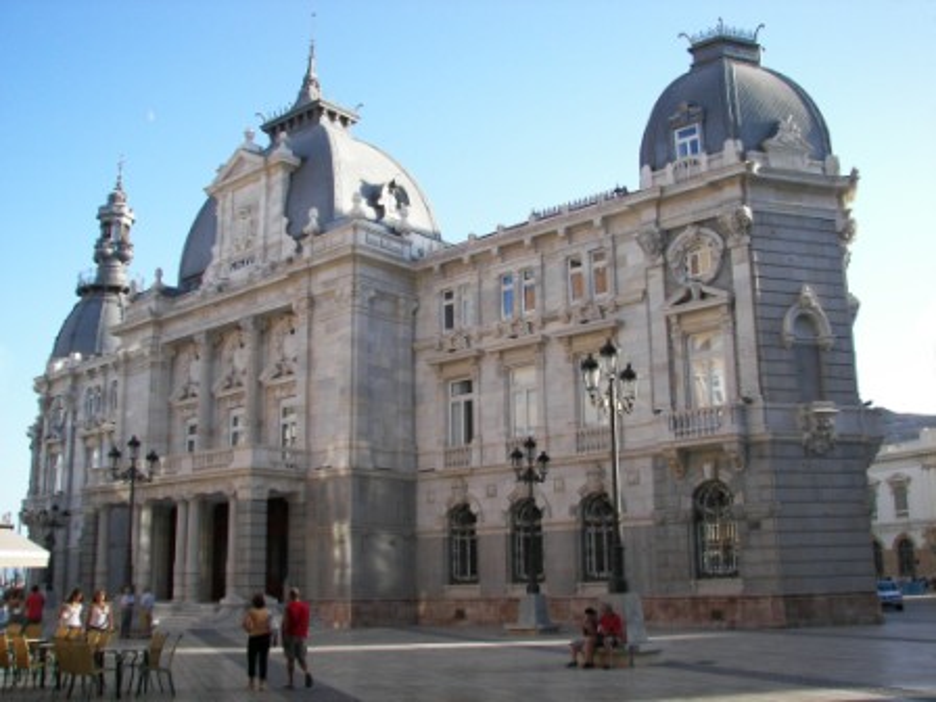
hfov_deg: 51.4
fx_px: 973
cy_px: 351
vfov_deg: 39.7
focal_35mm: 36
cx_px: 468
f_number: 2.8
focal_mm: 6
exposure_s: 1/640
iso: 100
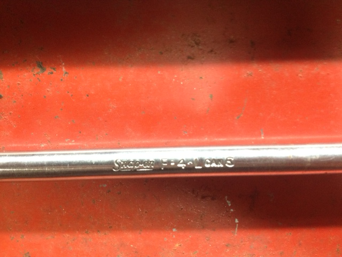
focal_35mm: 35
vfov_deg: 40.7
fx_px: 346
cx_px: 171
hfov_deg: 52.6
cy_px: 128
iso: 320
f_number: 2.4
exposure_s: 1/20
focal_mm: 4.28
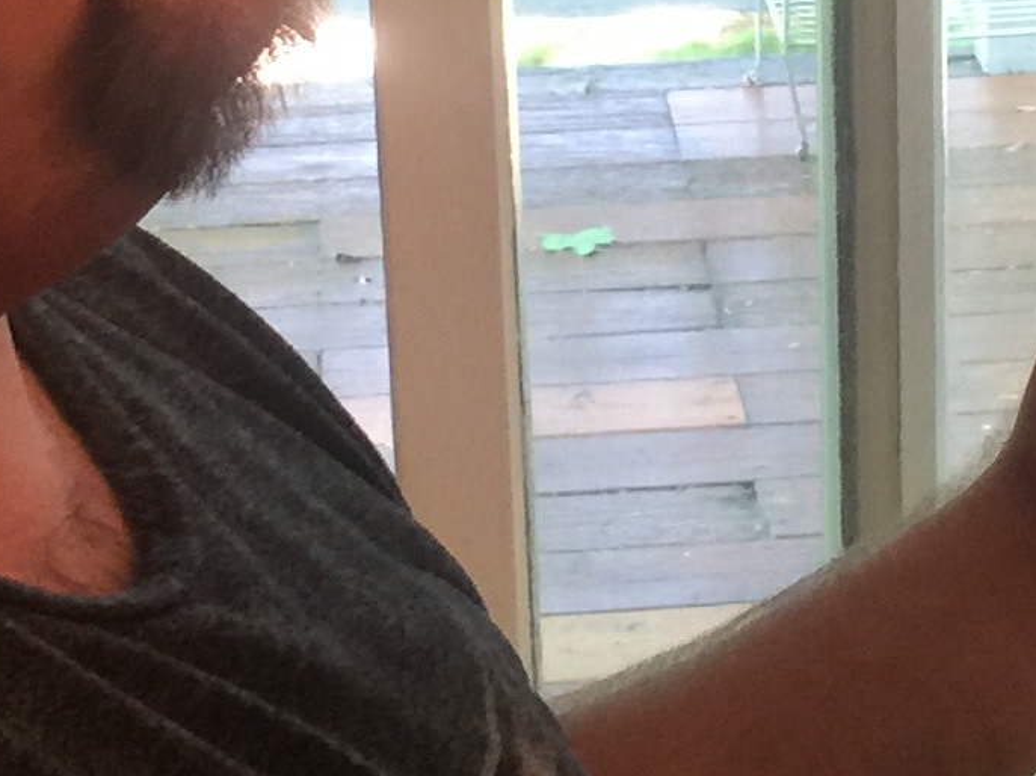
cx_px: 897
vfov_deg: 10.6
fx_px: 4129
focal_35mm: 138
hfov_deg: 14.2
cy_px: -56
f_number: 2.2
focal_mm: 4.15
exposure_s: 1/15
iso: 64
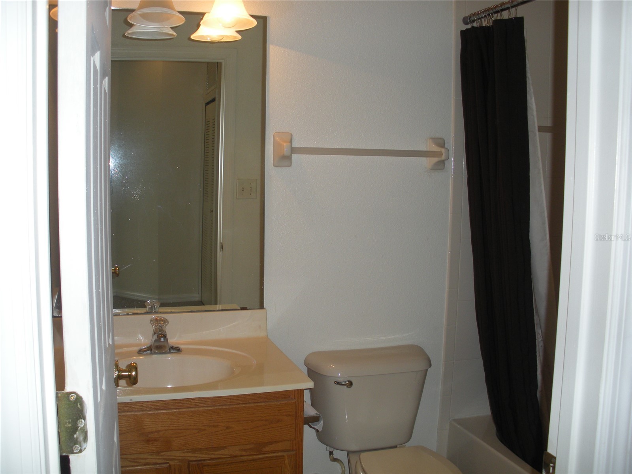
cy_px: 237
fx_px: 657
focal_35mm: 36
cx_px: 316
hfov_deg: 51.4
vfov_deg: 39.7
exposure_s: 1/30
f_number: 3.5
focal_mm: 6.3
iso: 85
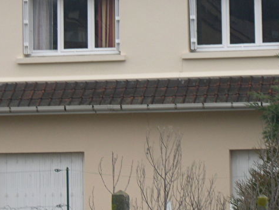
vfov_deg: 7.5
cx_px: 155
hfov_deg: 10.0
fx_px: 1596
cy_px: -5
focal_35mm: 198
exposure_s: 1/81.2
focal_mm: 19.5
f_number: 4.5
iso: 100
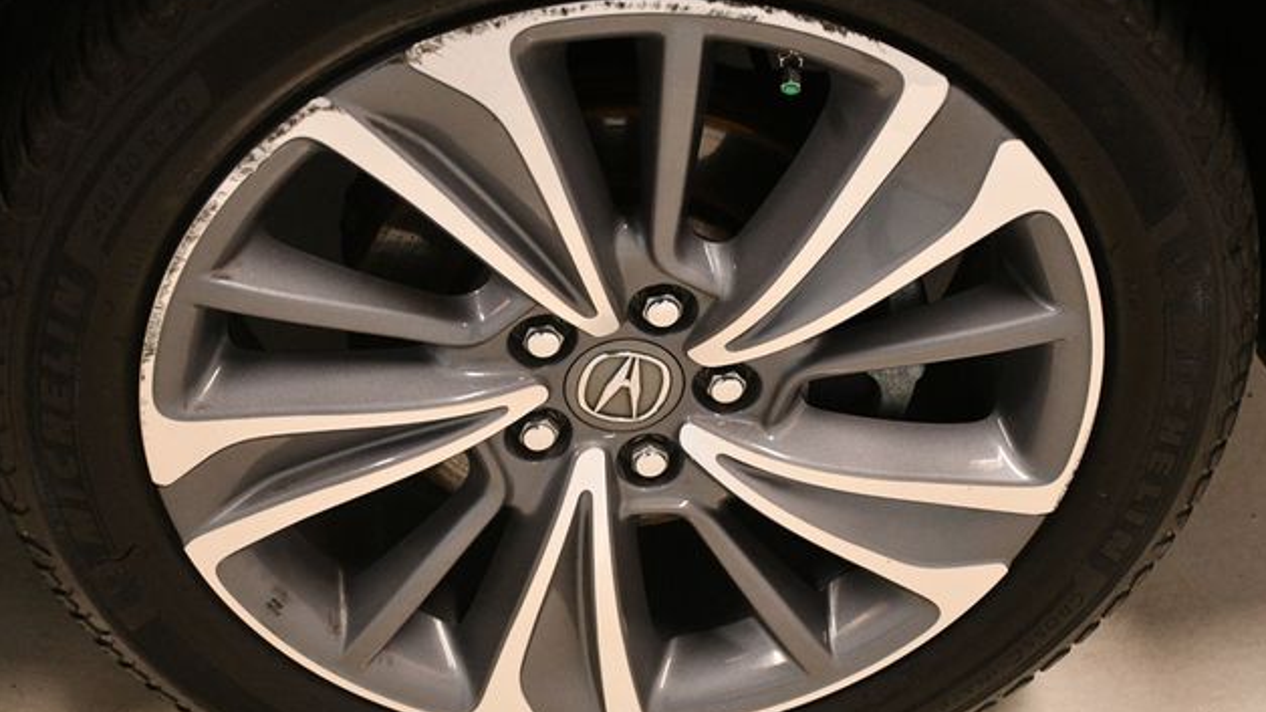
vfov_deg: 18.8
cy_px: 375
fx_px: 2148
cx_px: 629
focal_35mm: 64
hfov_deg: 32.8
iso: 2500
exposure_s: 1/125
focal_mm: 40
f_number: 4.5
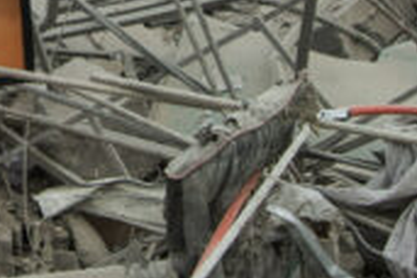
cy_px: -213
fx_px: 1668
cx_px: -149
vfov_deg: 9.1
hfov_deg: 13.6
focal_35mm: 144
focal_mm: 24
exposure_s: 1/250
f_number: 4
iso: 400
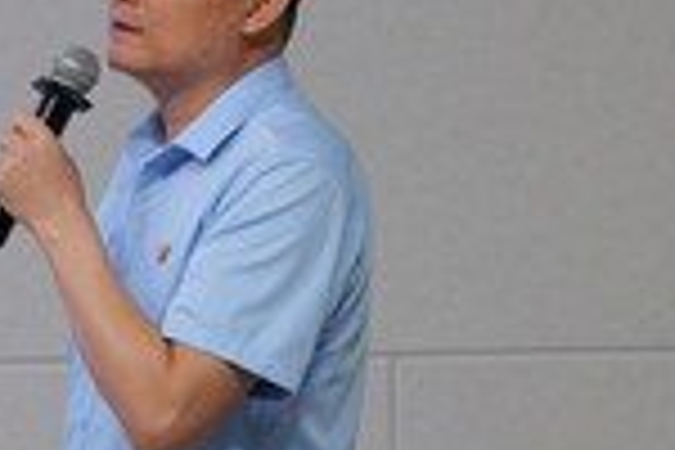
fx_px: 4387
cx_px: -216
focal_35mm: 234
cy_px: 245
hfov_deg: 8.7
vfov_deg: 5.9
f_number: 5.6
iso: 1000
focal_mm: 70
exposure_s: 1/200
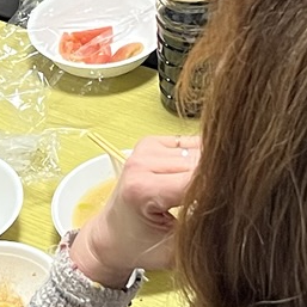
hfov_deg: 9.7
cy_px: 22
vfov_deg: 9.7
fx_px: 1796
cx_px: 51
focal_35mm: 179
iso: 250
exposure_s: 1/60
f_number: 1.5
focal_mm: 5.7
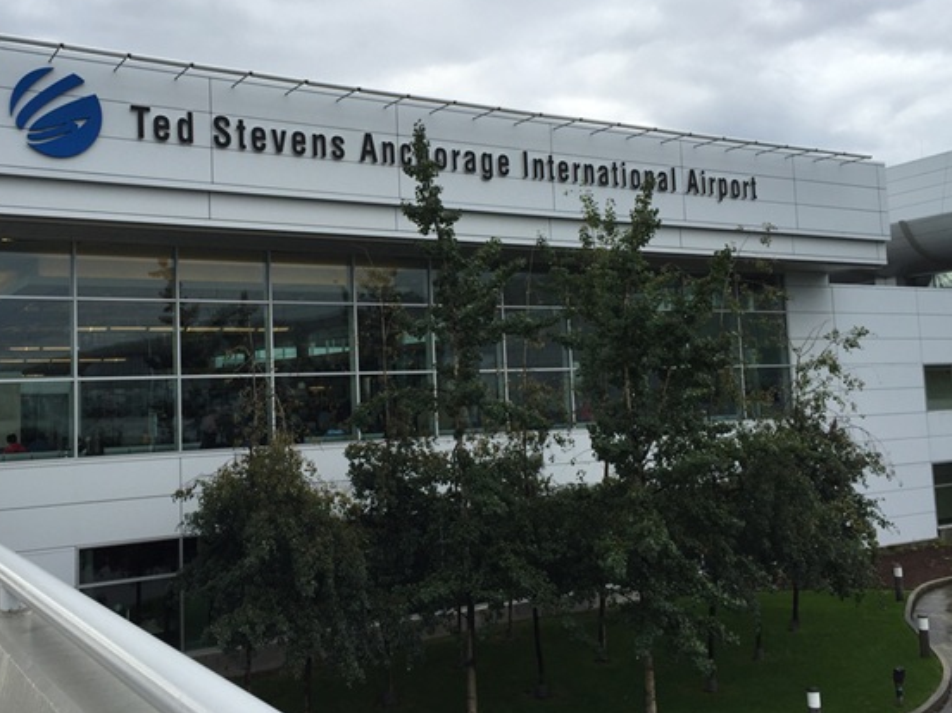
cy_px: 306
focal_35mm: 36
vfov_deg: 39.5
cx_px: 372
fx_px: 989
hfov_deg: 51.0
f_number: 2.2
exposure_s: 1/860
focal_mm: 4.15
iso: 32
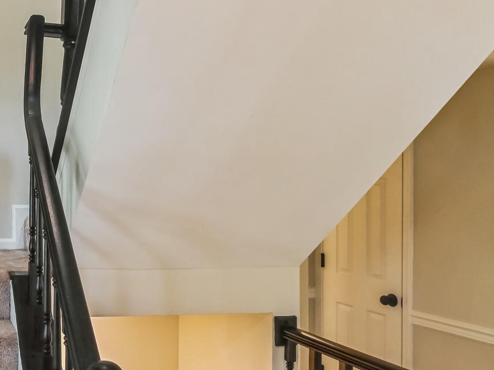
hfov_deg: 44.2
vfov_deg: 41.8
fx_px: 485
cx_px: -22
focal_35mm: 34
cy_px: 186
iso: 800
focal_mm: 15
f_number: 5.6
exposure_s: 1/80
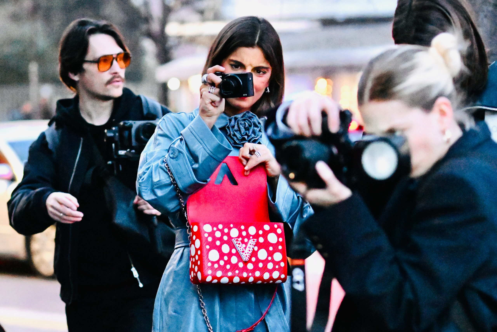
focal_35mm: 85
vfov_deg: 16.1
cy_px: 166
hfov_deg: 23.9
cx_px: 248
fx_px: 1173
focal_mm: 85
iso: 20000
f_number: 2.5
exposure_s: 1/400
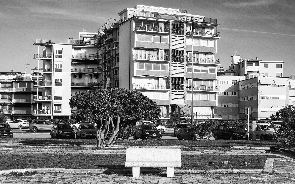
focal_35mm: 52
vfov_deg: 24.9
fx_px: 418
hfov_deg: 38.9
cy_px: 90
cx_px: 149
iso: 200
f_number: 16
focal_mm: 50
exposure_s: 1/200
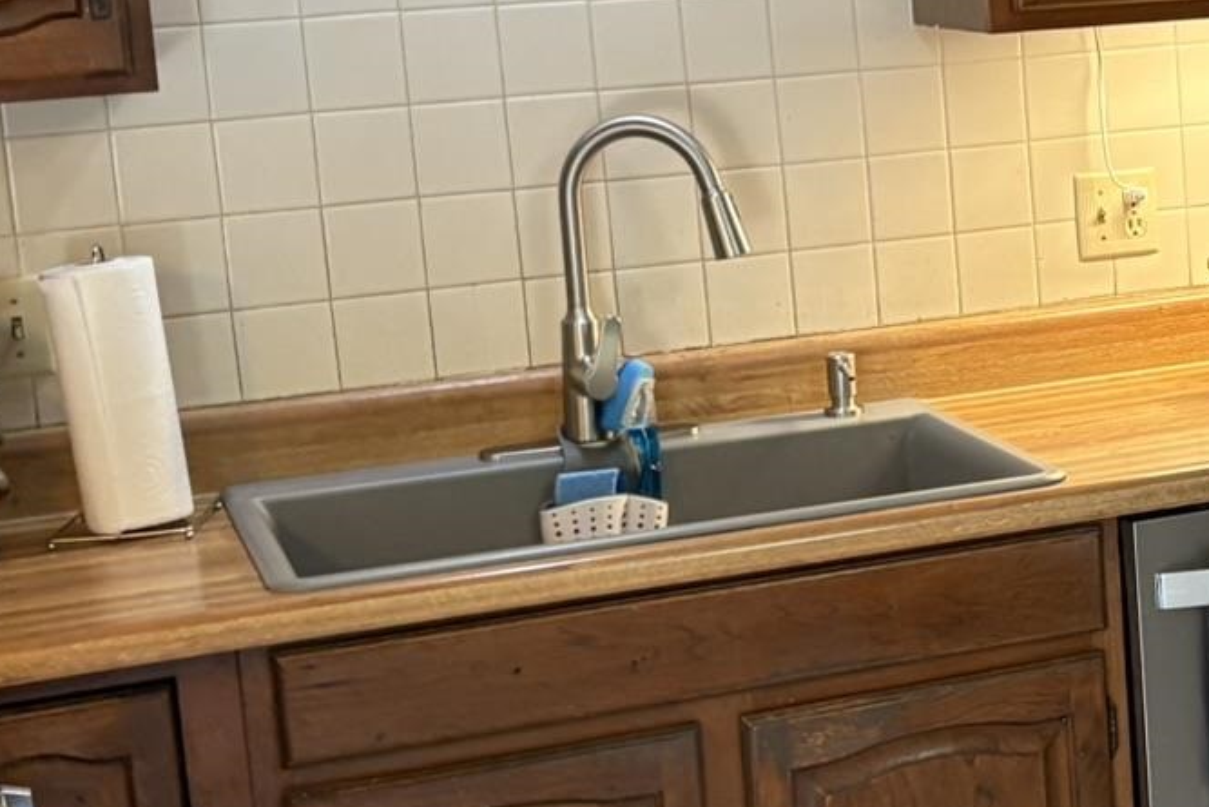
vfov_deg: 16.4
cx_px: 1234
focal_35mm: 83
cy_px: 312
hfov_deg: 23.4
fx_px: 2788
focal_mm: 5.96
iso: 250
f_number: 1.6
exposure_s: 1/60
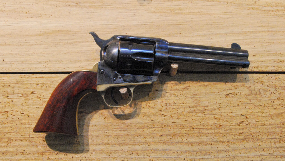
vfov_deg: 31.2
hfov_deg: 52.8
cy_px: 83
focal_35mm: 38
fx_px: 287
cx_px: 143
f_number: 9
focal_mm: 24
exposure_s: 1/40
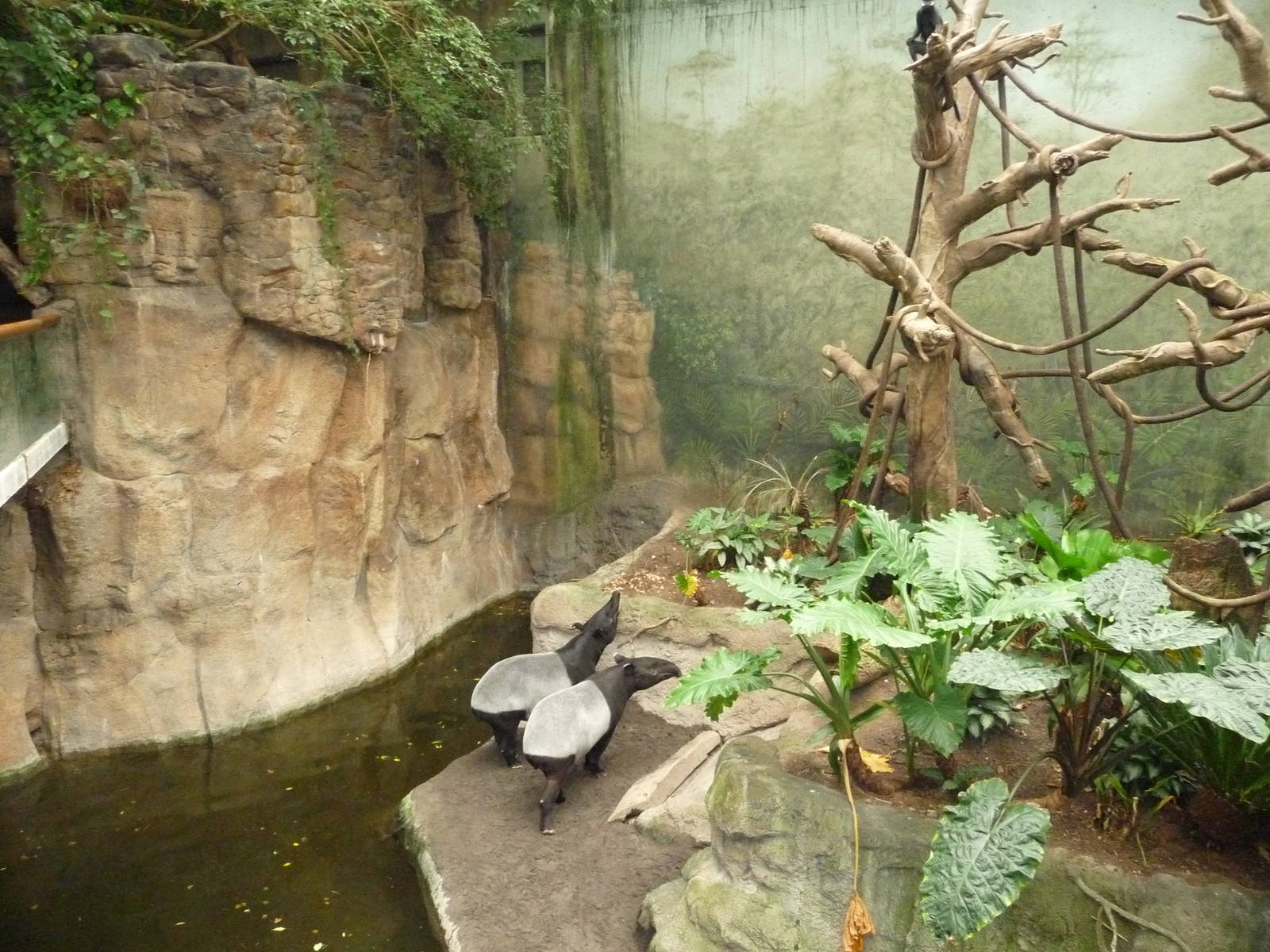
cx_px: 635
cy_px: 476
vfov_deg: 49.7
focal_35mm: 28
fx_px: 1027
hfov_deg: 63.4
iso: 800
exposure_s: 1/30
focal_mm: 4.7
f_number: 3.3
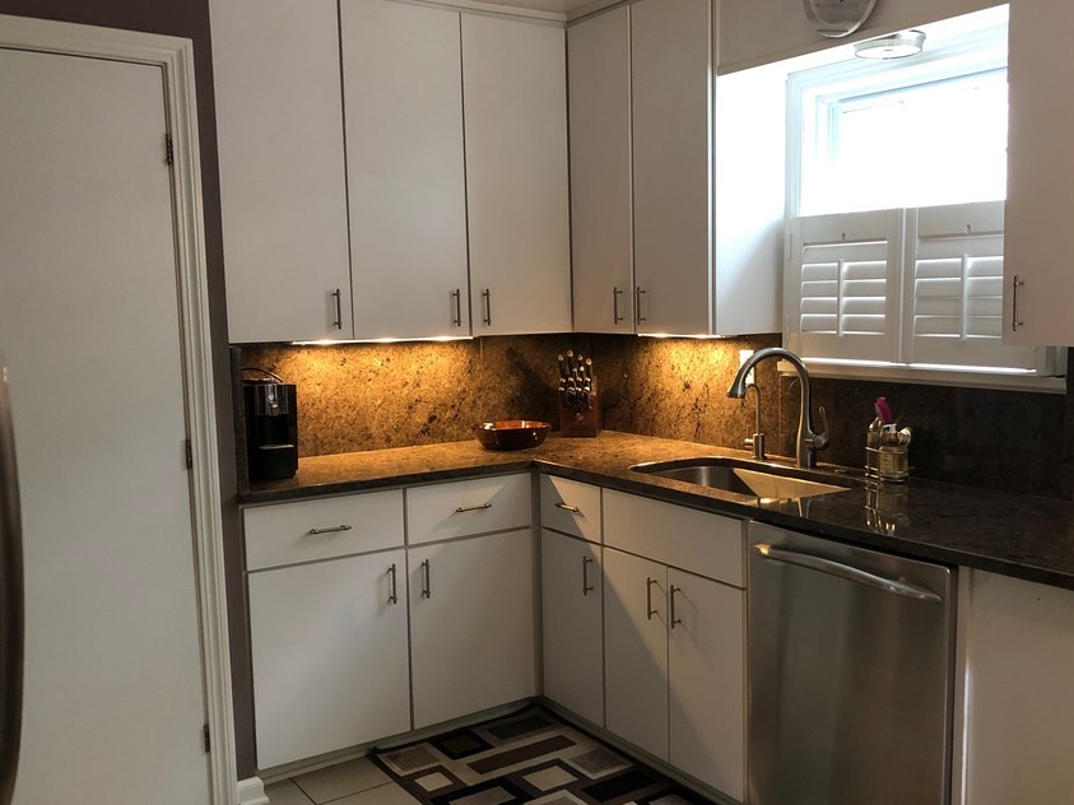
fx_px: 1055
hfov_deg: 53.7
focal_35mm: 34
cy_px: 437
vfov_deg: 41.7
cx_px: 622
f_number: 1.8
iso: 80
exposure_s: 1/7
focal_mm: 3.99
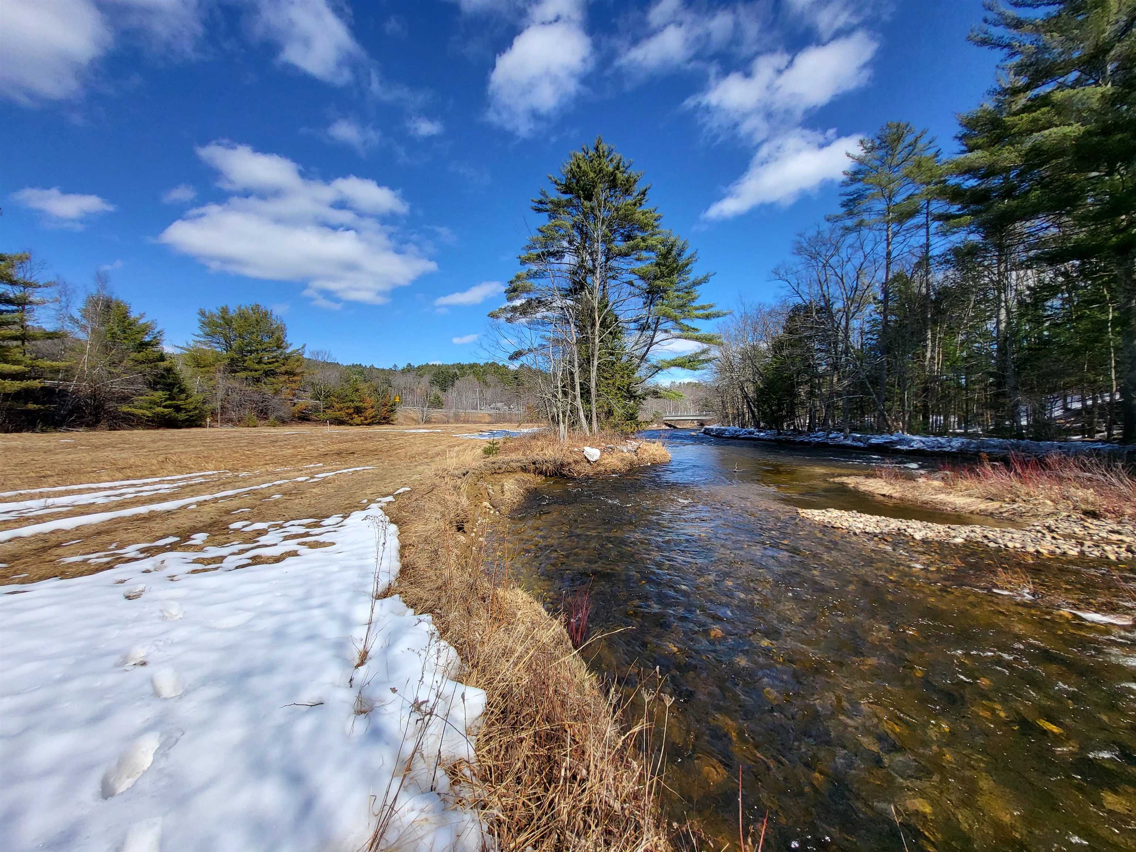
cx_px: 568
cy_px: 426
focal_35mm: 13
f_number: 2.2
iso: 32
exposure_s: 1/1019
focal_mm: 1.74
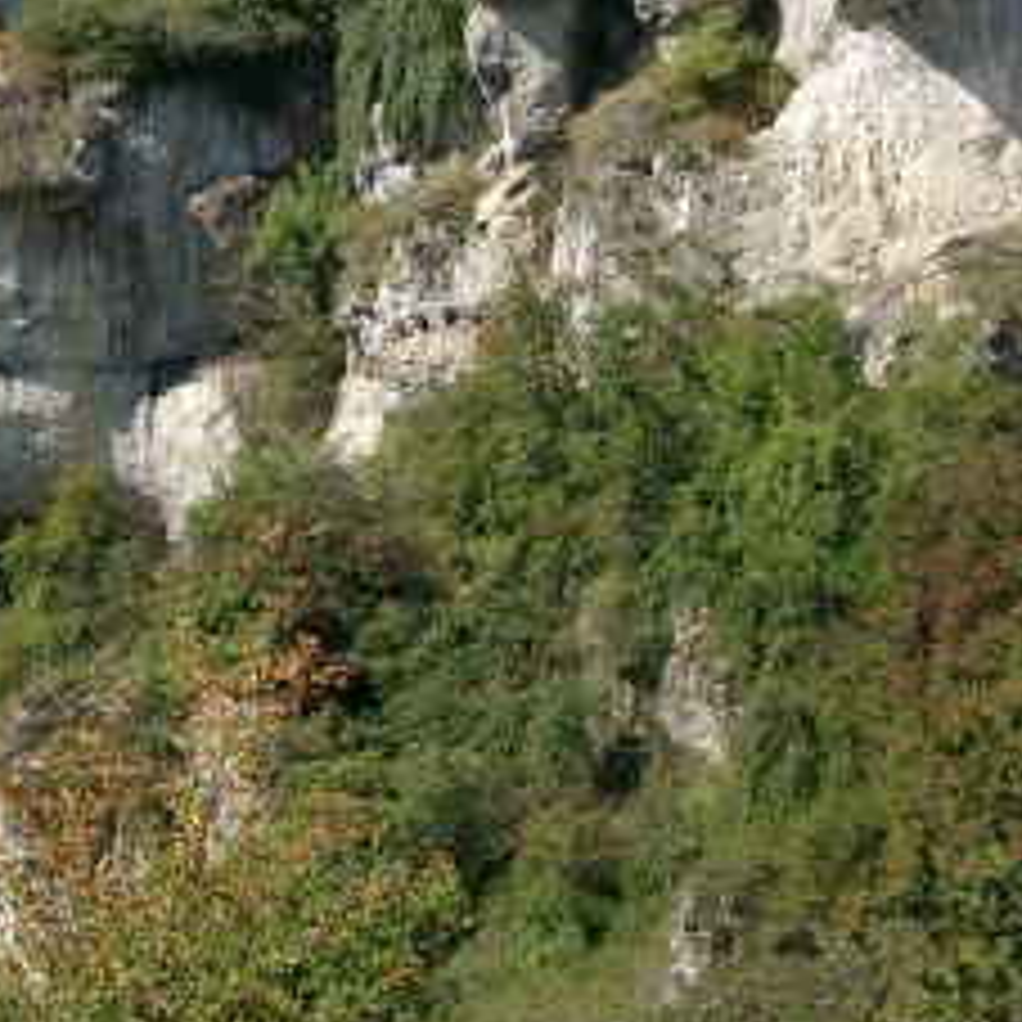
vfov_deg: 8.6
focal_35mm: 201
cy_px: -59
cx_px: 171
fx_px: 6714
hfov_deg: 8.7
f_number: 4
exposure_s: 1/463
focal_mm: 17.86
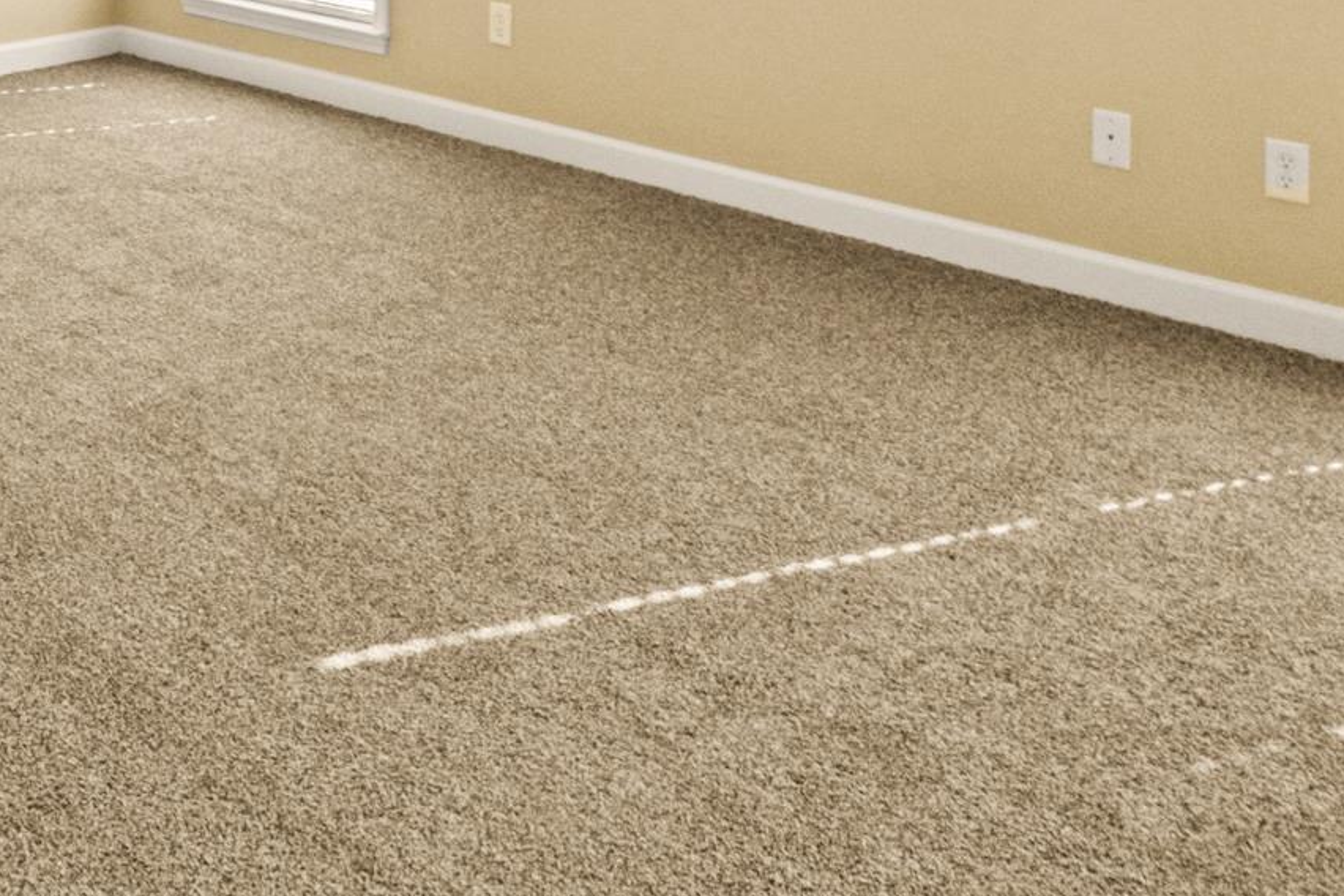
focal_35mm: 44
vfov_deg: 25.7
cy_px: -303
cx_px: 166
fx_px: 1643
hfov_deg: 41.4
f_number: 8
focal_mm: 10
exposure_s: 1/6
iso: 400
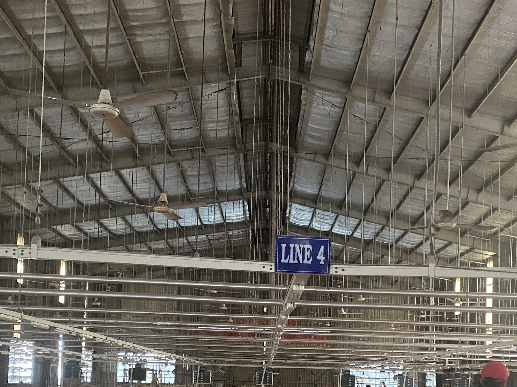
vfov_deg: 26.6
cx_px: 321
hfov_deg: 36.0
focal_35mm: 53
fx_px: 791
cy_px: 343
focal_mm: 4.25
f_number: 1.8
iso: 320
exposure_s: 1/60
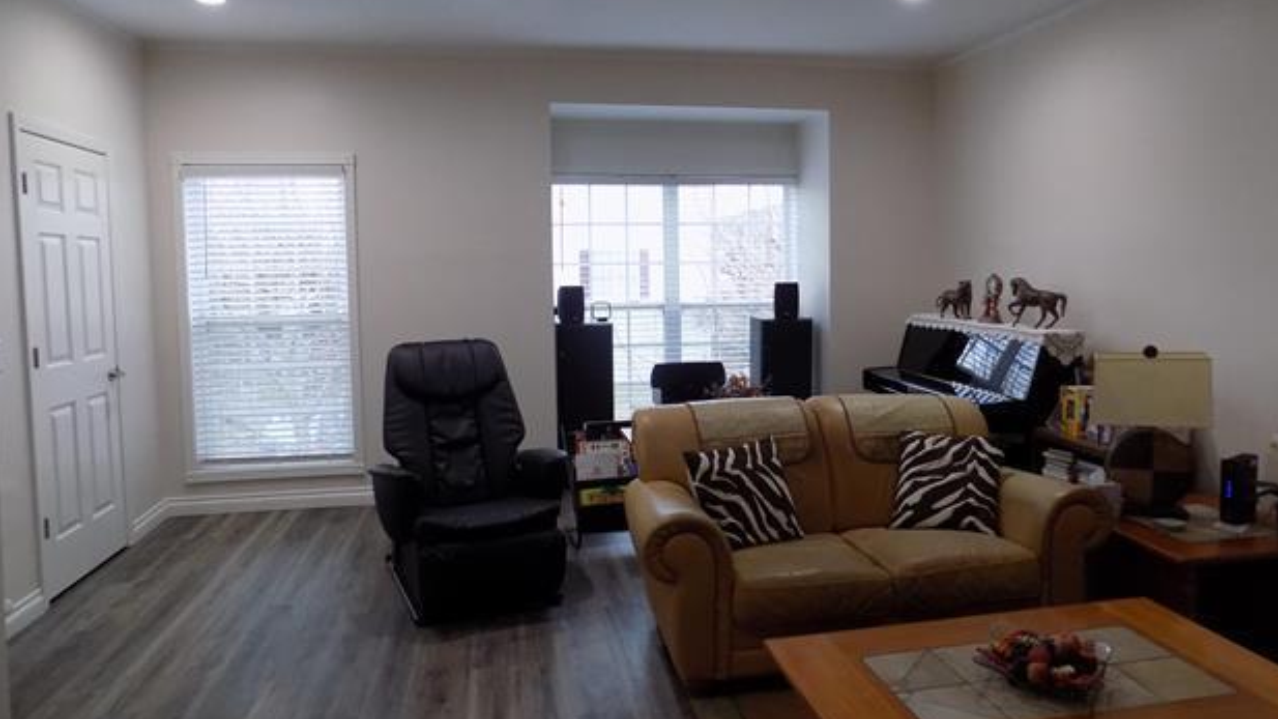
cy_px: 332
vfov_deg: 44.3
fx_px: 881
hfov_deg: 71.9
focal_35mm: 26
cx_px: 657
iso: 200
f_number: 3.1
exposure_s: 1/30
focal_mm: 4
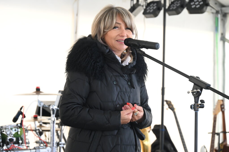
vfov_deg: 13.5
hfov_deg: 20.2
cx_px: 114
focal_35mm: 101
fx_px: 642
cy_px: 76
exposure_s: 1/125
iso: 5600
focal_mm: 101
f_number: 6.3
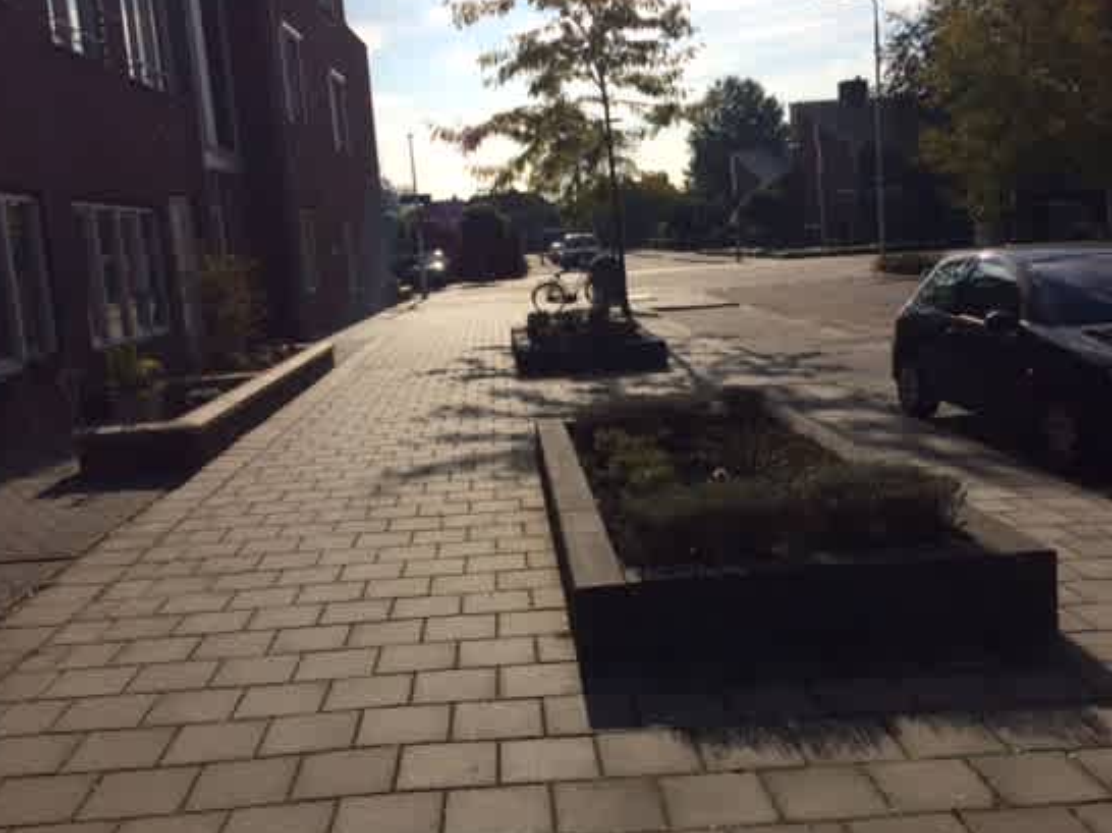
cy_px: 401
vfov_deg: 41.8
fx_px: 1092
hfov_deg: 54.0
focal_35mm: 34
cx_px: 560
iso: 32
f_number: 2.2
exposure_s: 1/5128
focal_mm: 4.2
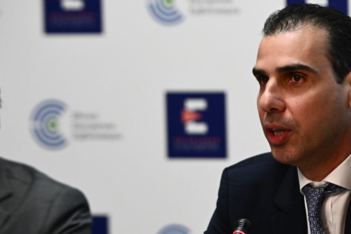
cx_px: 212
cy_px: 142
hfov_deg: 4.9
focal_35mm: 421
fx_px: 4104
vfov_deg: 3.3
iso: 2000
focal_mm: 200
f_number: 3.5
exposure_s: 1/250
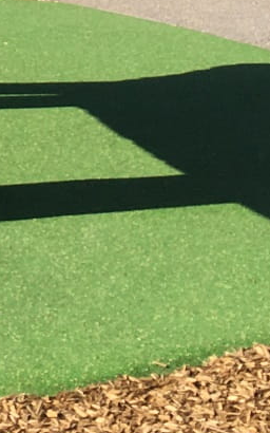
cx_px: -111
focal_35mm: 144
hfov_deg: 8.9
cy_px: -252
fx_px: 1697
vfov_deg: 13.5
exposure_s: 1/1202
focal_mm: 4.15
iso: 25
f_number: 2.2
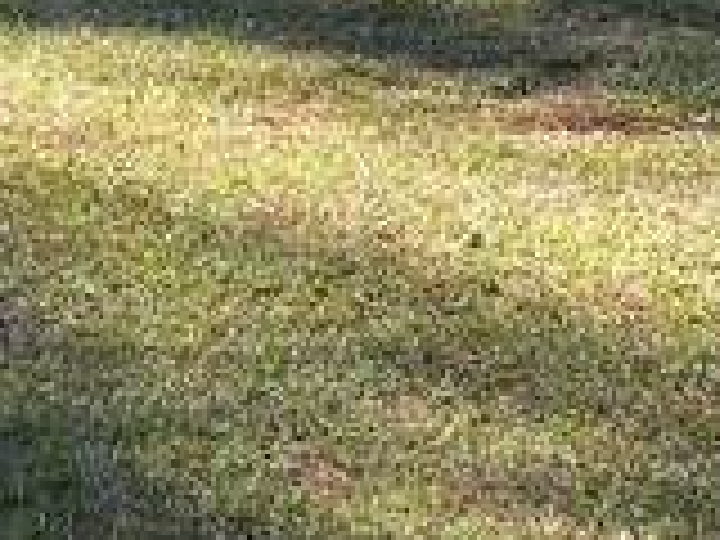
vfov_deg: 7.6
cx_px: 68
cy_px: -639
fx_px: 3827
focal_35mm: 184
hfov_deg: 10.7
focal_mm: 6.3
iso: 12
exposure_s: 1/245
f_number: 1.7
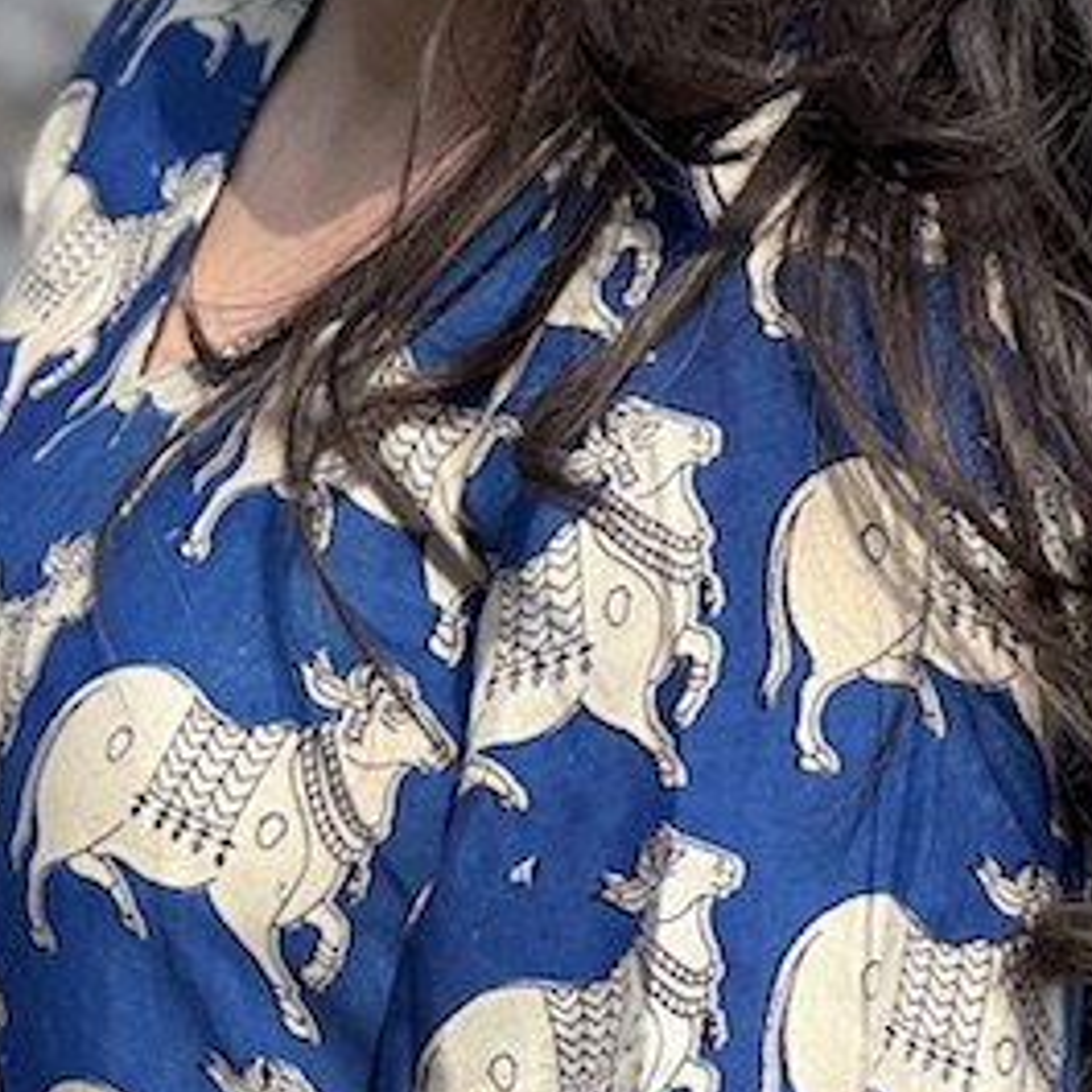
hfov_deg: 6.8
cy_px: 948
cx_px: 323
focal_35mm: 256
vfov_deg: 6.8
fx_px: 9137
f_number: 2.8
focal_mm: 9
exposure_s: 1/258
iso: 25
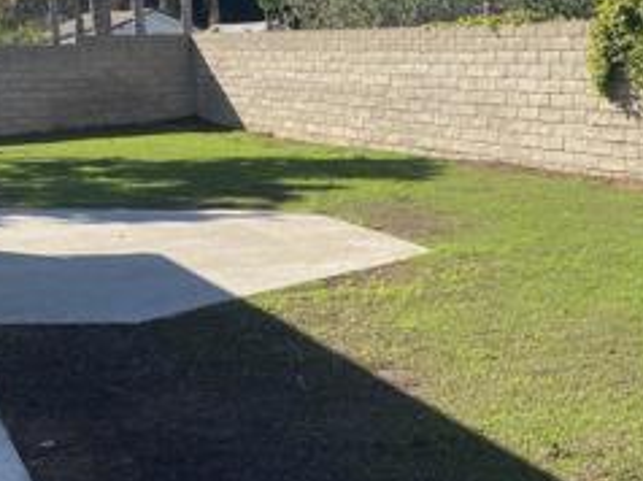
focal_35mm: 70
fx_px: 1299
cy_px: 332
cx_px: 543
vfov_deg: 20.9
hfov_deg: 27.1
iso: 32
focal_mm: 4.25
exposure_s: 1/1395
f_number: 1.8
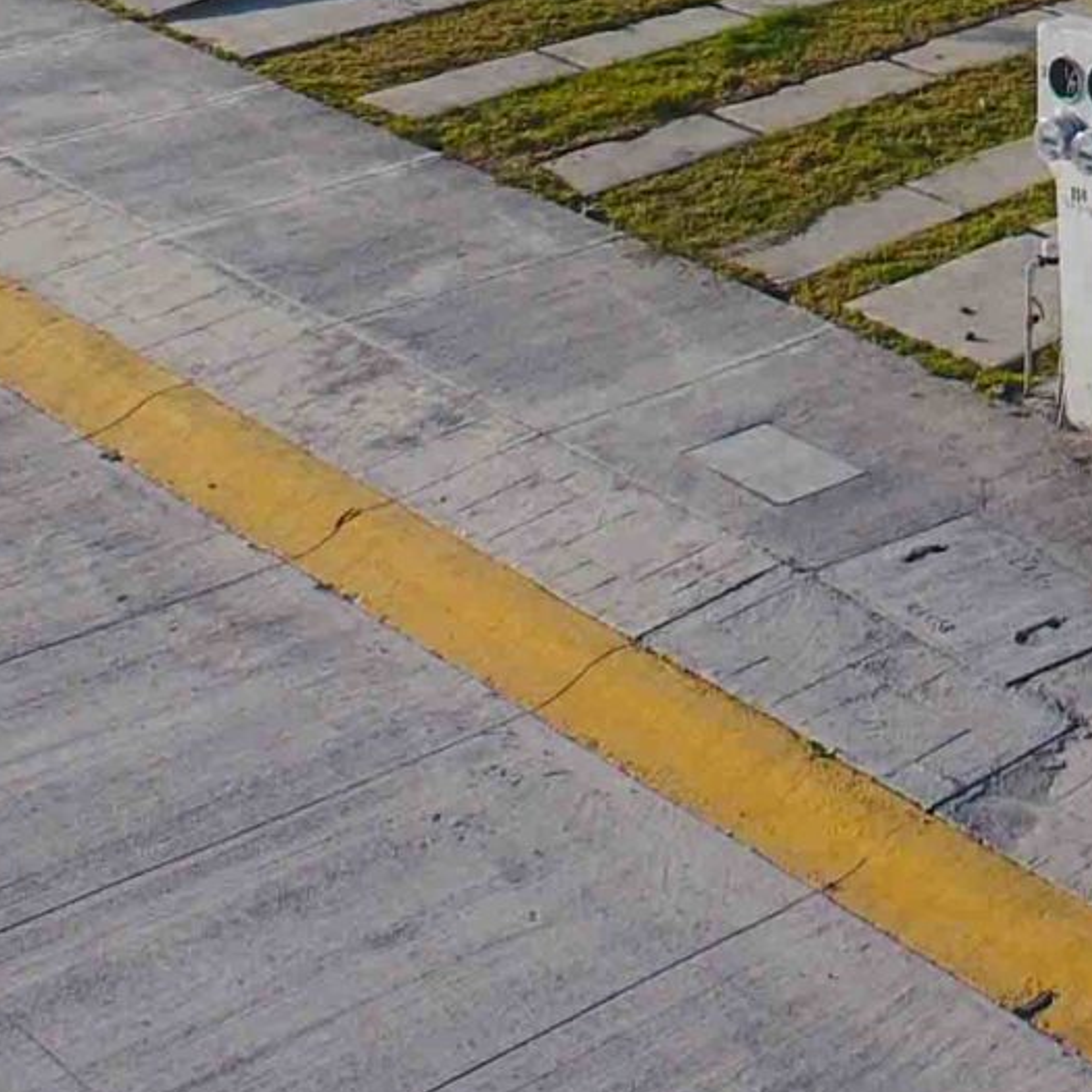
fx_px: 3069
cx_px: 1254
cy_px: -573
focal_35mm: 86
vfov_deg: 17.9
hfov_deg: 19.2
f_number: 2.8
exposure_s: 1/1669
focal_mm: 3.61
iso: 100
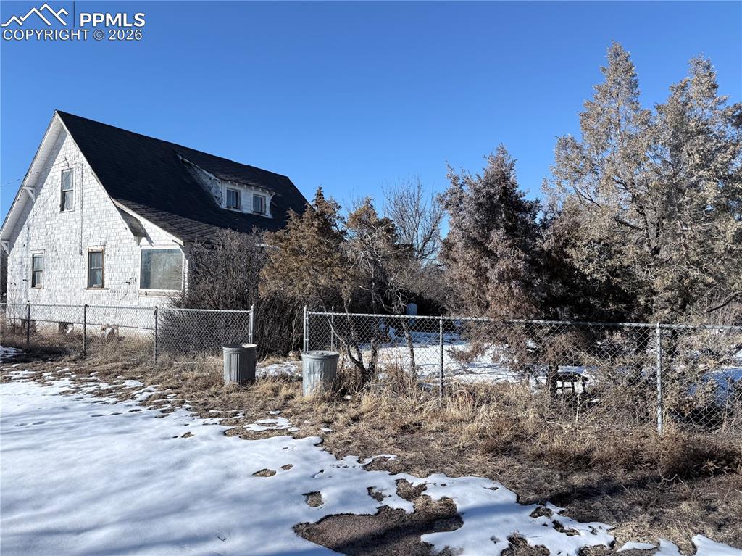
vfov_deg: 56.8
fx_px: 514
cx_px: 371
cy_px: 278
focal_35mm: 24
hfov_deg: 71.6
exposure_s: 1/4405
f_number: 1.78
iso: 80
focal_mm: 6.76
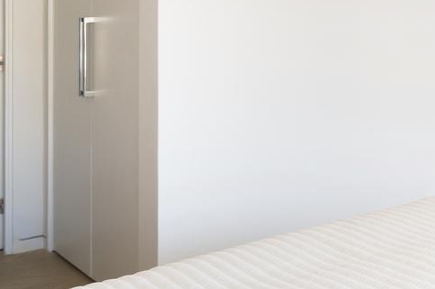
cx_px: 840
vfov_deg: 21.9
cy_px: -17
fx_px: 712
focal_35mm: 59
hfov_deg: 20.1
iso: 800
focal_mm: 14
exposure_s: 1/160
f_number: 13
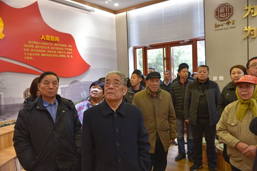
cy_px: 86
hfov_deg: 61.9
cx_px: 128
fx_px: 214
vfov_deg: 43.6
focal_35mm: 30
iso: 640
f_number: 4
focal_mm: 30
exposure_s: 1/60
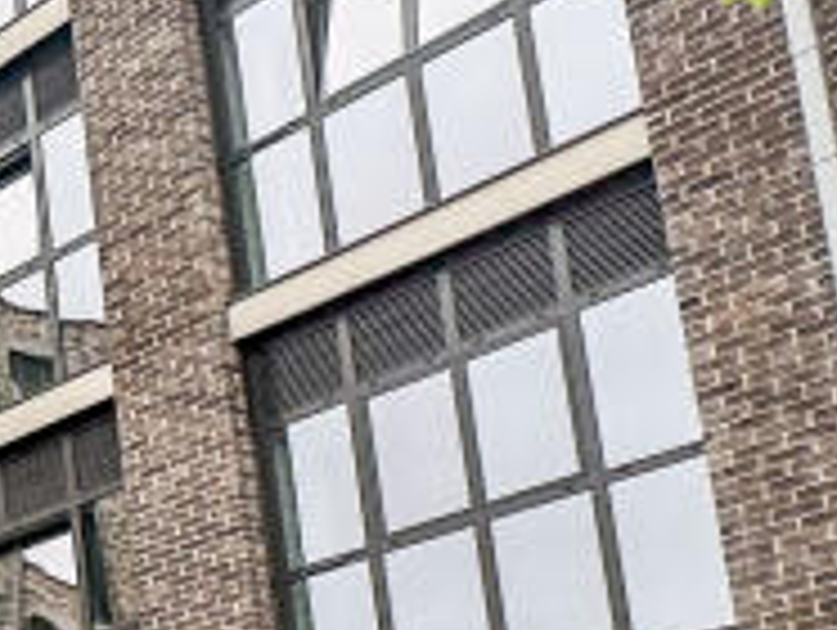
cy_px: 837
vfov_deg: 17.8
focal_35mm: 77
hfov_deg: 16.9
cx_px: -940
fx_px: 1864
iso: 40
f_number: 2.2
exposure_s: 1/290
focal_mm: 2.22
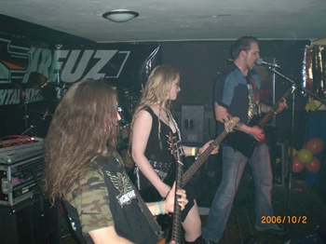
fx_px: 358
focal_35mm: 38
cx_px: 163
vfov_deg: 37.7
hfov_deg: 49.0
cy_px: 122
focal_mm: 6.3
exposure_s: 1/60
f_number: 3.1
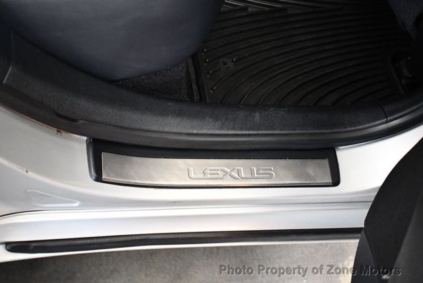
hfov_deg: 35.6
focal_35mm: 56
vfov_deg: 24.2
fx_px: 659
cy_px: 142
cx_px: 212
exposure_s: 1/60
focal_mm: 28
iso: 3600
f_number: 4.2
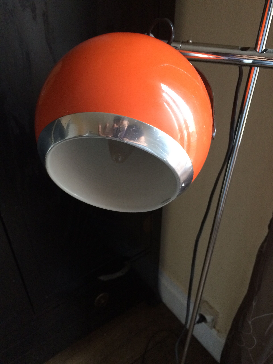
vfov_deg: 61.7
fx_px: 305
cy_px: 182
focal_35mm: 29
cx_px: 136
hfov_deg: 48.2
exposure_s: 1/20
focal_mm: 4.15
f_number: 2.2
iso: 320
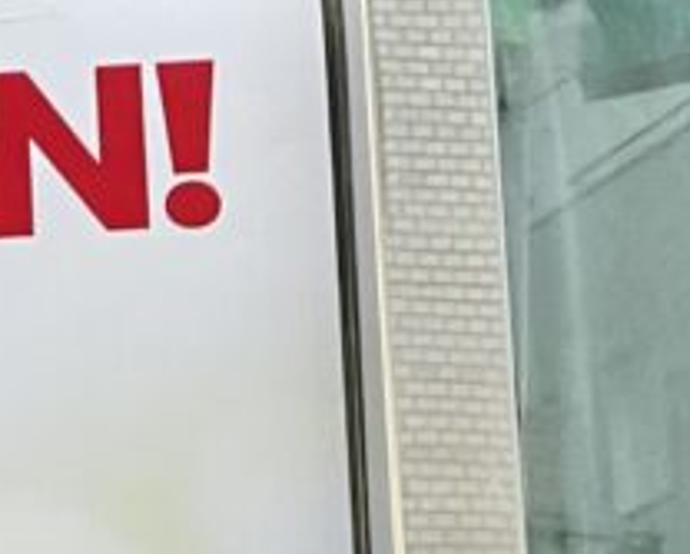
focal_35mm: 156
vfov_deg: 9.3
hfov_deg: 11.5
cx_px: -554
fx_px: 3190
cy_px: 1115
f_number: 1.6
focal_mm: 4.2
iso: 125
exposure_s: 1/60
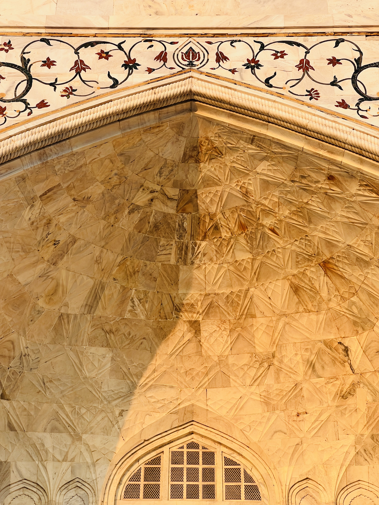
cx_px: 190
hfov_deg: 19.1
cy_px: 252
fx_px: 1124
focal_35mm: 77
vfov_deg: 25.3
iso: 32
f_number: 2.8
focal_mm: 9
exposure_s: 1/139
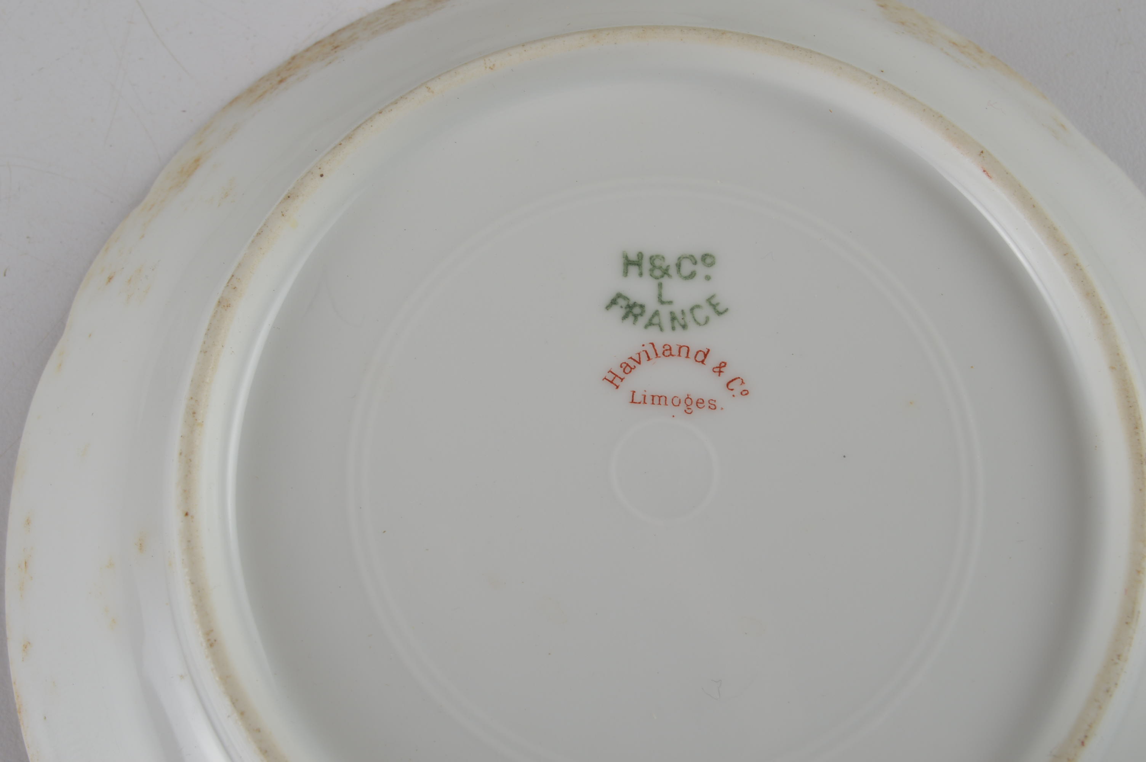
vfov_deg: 26.4
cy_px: 381
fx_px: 1622
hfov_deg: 38.9
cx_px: 573
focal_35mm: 51
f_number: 14
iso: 100
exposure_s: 1/125
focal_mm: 34
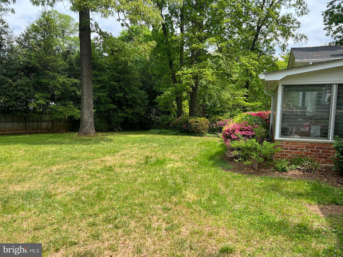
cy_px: 128
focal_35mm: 26
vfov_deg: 53.1
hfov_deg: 67.3
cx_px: 172
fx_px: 258
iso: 50
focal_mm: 5.7
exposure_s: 1/1147
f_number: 1.5
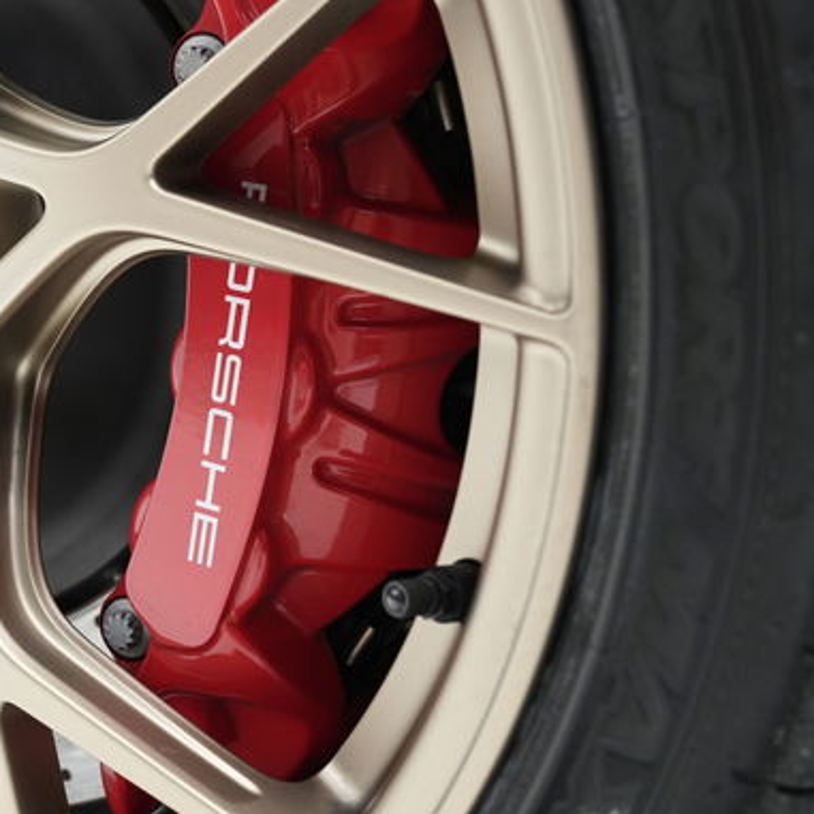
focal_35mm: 60
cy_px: 303
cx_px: 47
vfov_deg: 28.5
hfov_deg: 27.4
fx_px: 1596
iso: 2500
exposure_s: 1/40
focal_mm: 35
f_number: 4
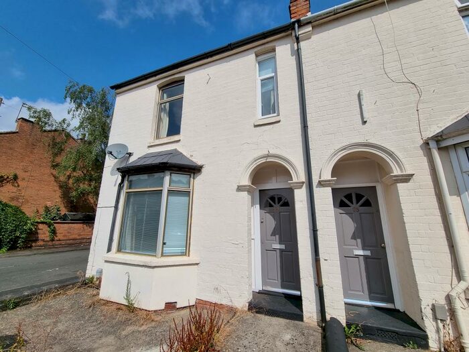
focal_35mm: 13
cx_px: 234
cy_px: 176
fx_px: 176
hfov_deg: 106.2
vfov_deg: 89.9
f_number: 2.2
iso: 50
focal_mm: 2.2
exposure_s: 1/3672
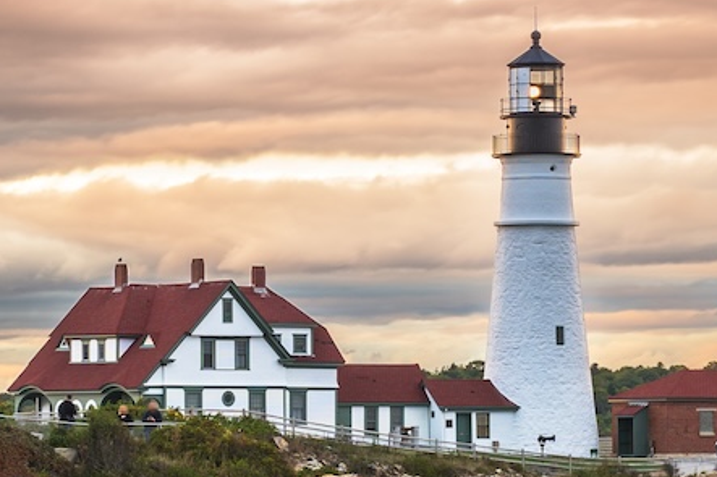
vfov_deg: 5.8
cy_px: 321
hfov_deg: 8.7
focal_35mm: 235
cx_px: 52
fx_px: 4678
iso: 100
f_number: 8
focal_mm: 52
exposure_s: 1
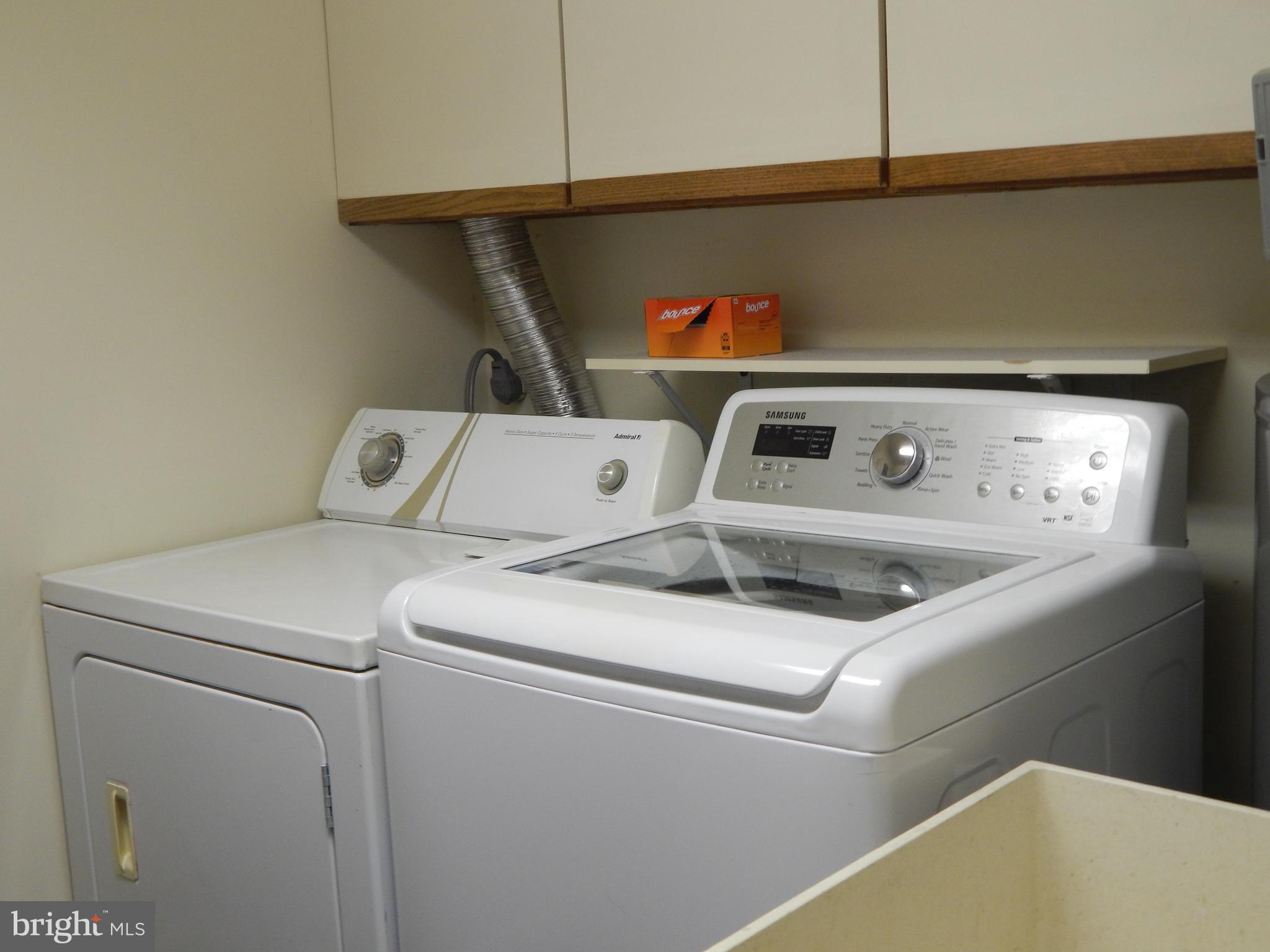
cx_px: 635
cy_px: 476
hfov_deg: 43.9
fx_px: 1578
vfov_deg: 33.6
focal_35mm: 43
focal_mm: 7.7
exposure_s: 1/30
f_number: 3.6
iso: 200
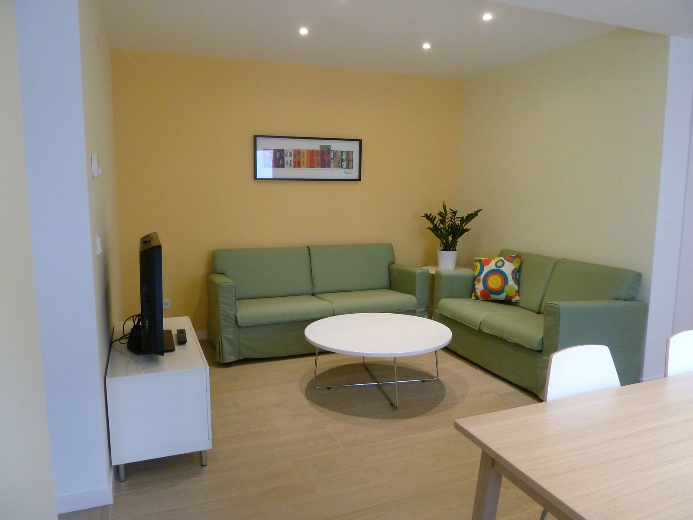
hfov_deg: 69.4
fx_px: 500
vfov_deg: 54.9
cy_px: 260
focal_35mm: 25
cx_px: 346
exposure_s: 1/30
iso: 400
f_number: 3.3
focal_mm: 4.1
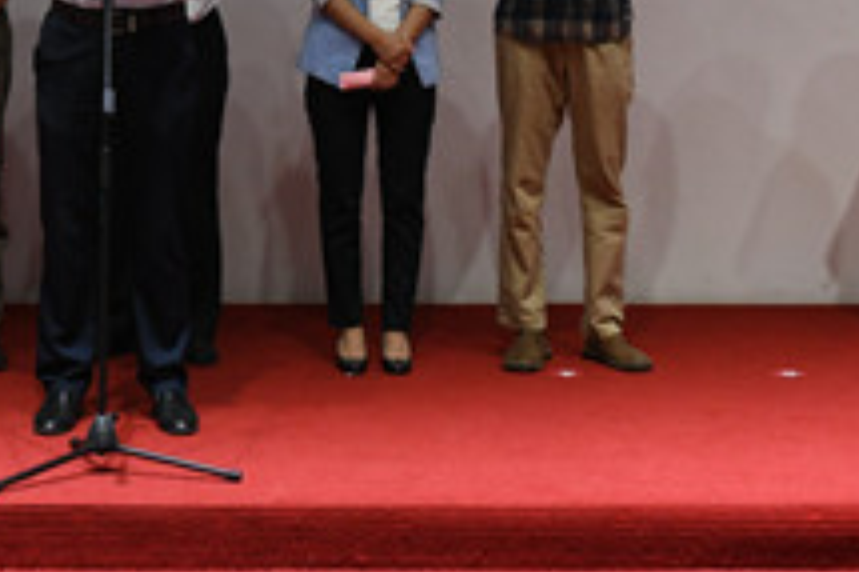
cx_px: 200
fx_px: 3409
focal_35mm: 143
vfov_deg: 9.4
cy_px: -144
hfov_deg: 14.3
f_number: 5
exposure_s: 1/100
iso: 2000
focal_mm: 48
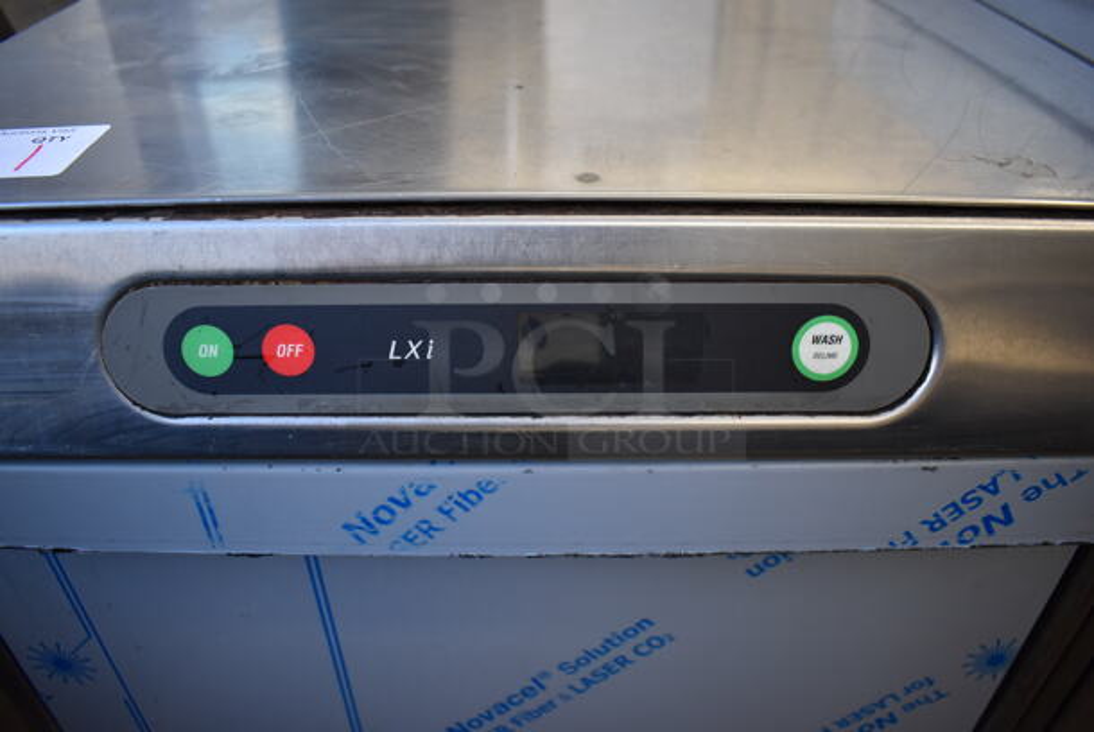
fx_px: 821
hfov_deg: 67.3
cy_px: 366
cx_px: 547
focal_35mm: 27
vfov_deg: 48.0
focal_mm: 18
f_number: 3.5
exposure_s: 1/160
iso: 800
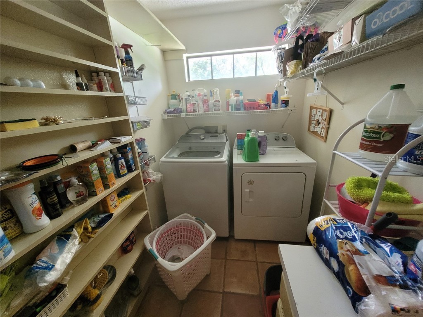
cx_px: 212
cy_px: 158
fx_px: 159
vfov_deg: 89.9
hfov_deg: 106.2
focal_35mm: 13
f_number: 2.2
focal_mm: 1.74
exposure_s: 1/60
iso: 400
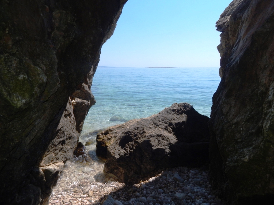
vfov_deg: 61.1
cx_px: 137
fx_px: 174
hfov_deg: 76.4
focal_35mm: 22
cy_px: 102
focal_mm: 4
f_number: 6
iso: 125
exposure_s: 1/640
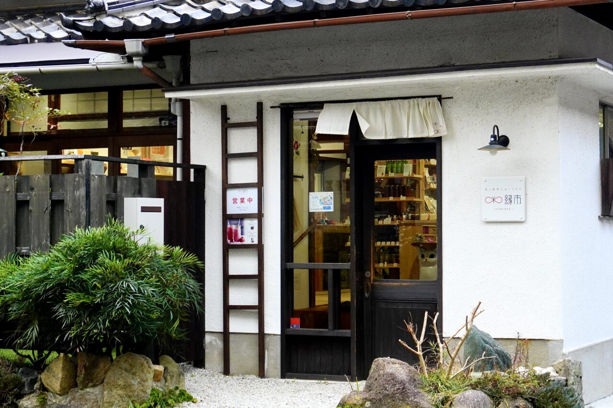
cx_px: 306
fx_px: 843
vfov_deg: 27.2
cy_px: 204
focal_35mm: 50
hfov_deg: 40.0
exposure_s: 1/200
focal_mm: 33
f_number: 5.6
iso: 800
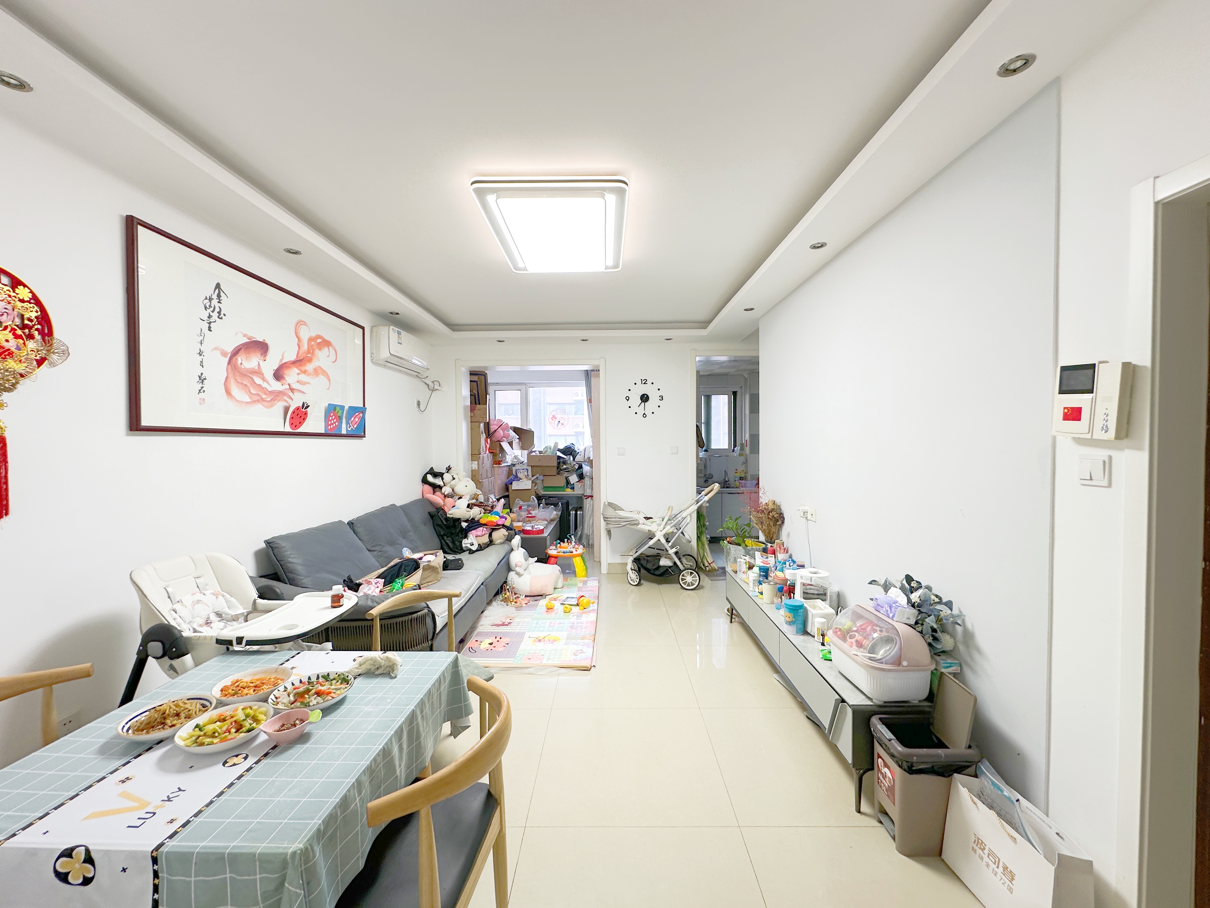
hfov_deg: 102.1
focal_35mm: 14
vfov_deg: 85.7
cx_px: 605
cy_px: 454
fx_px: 489
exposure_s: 1/100
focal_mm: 2.22
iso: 50
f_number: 2.2
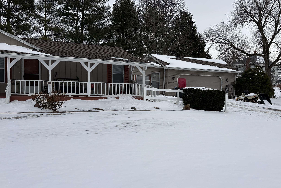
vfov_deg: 38.9
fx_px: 265
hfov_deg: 55.4
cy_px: 99
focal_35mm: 34
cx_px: 168
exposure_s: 1/6993
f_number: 1.6
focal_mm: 5.96
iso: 50
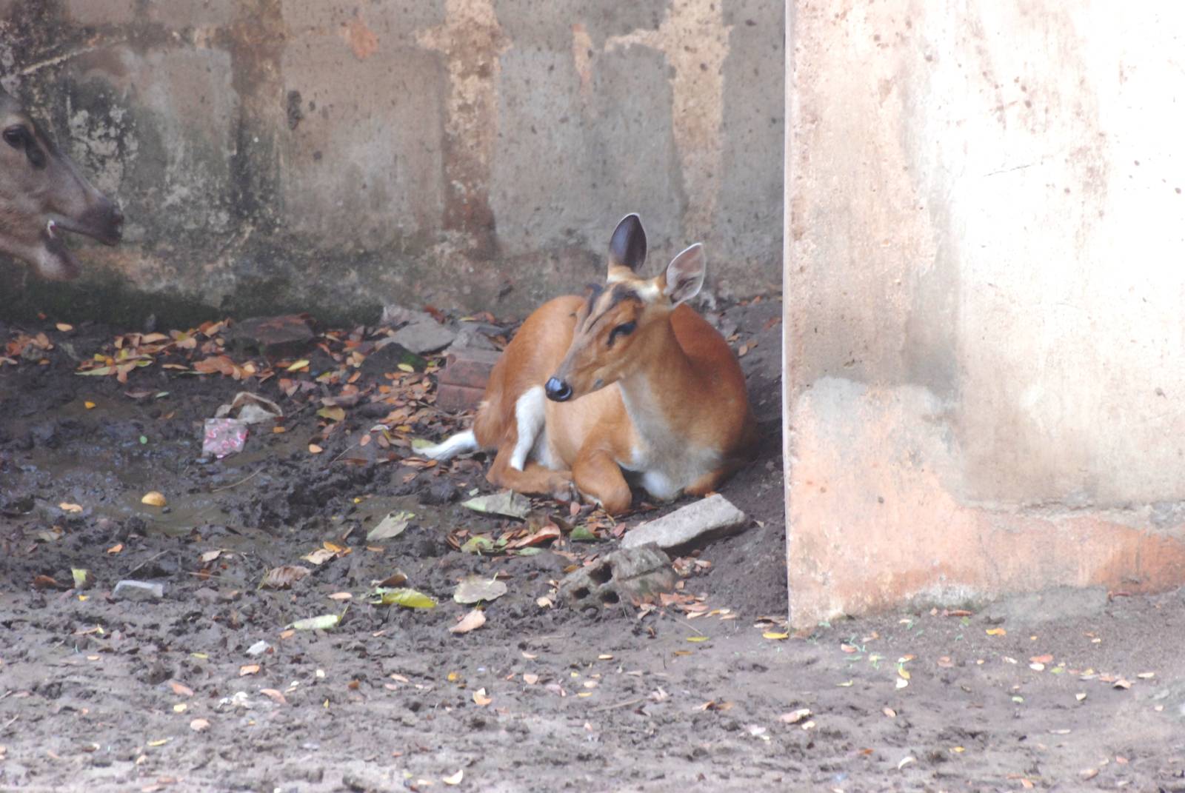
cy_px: 396
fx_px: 14830
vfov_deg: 3.1
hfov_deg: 4.6
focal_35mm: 450
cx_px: 592
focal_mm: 300
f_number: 10
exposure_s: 1/160
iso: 1600
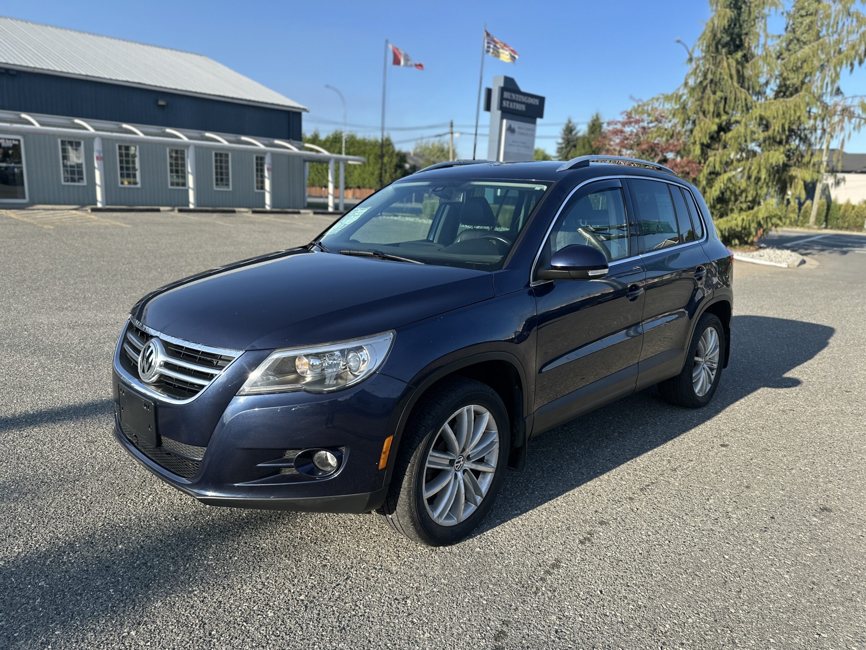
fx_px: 600
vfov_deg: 56.8
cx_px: 433
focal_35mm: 24
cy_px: 325
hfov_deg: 71.6
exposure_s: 1/1880
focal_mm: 6.86
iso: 80
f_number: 1.78
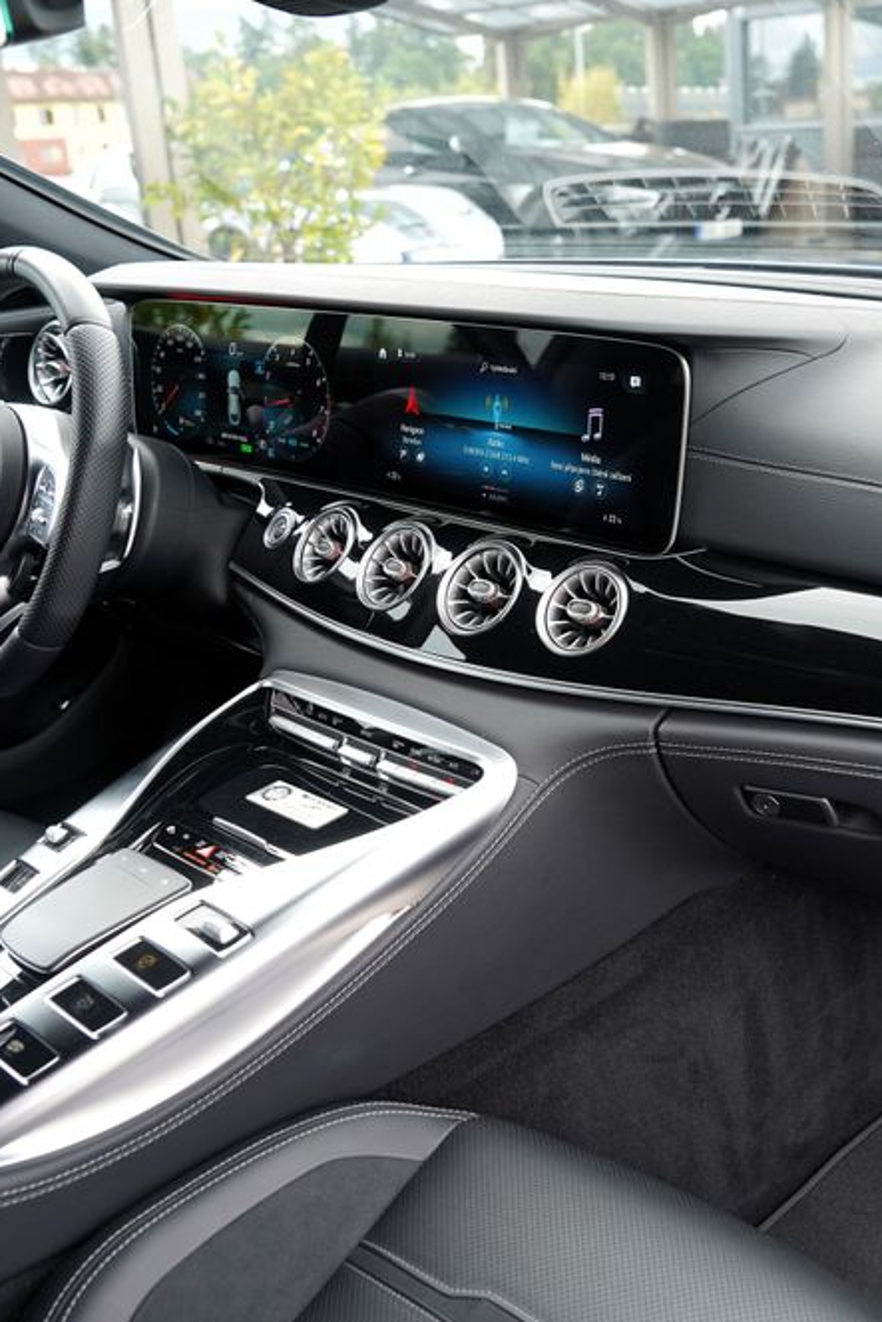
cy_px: 662
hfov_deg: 35.1
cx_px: 677
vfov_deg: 51.9
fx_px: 1359
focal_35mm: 37
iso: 100
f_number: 4
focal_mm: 24
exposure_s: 1/60
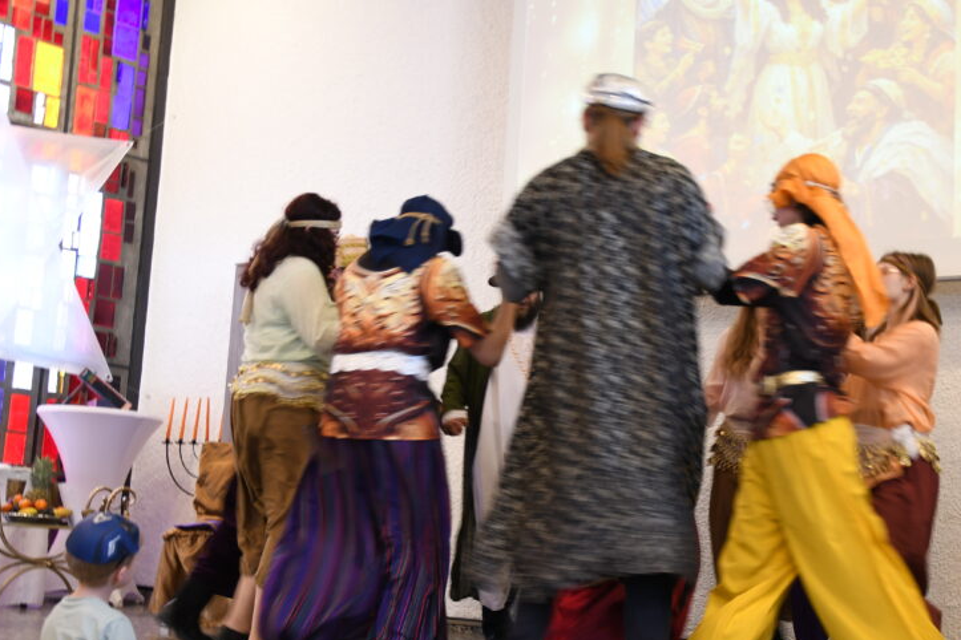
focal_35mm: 51
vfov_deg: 26.4
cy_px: 400
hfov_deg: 38.7
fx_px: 1361
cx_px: 578
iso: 320
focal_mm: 24
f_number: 3
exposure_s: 1/40
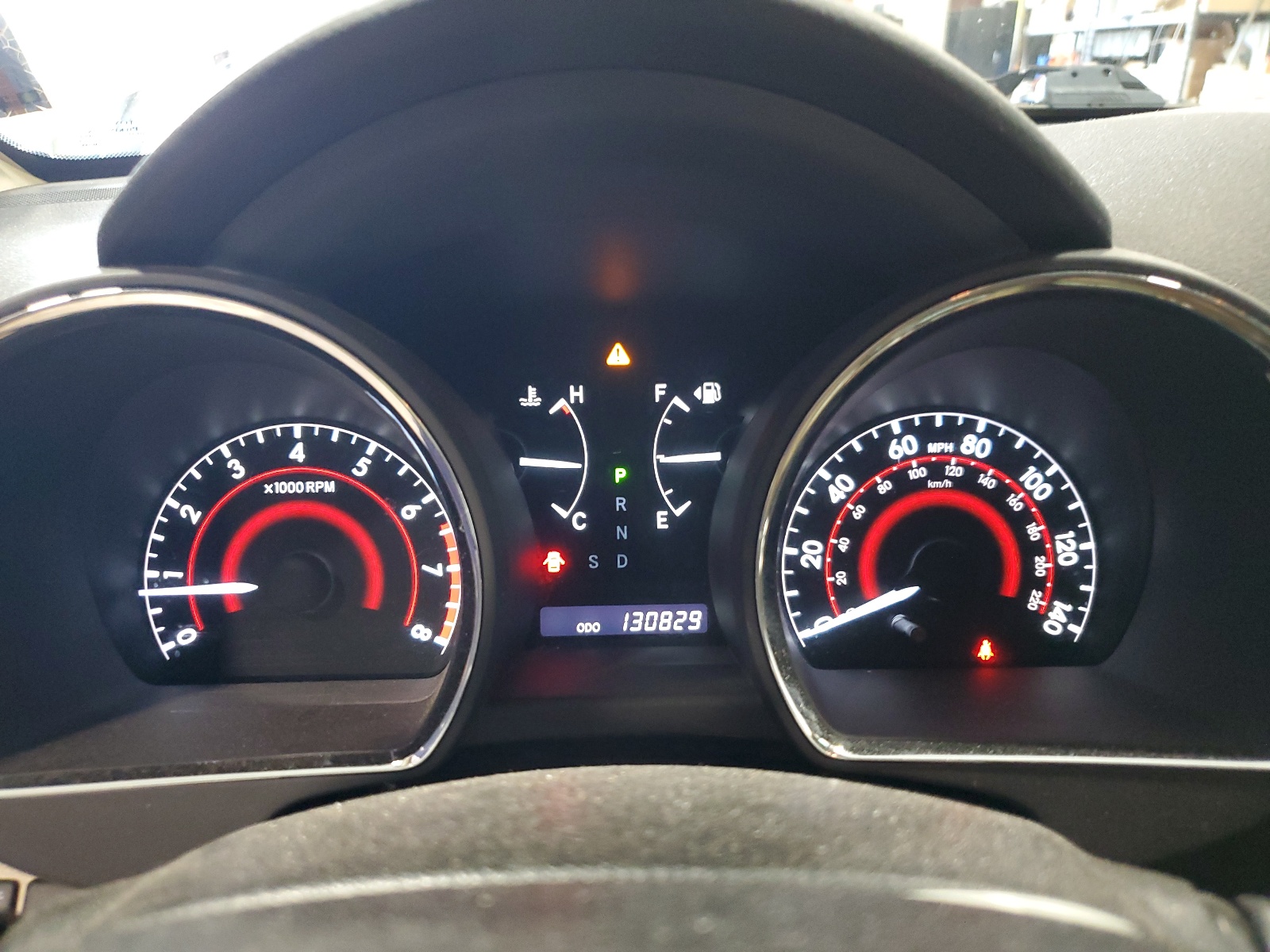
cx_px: 635
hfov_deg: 67.3
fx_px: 954
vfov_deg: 53.1
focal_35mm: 26
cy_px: 476
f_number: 1.5
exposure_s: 1/24
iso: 296
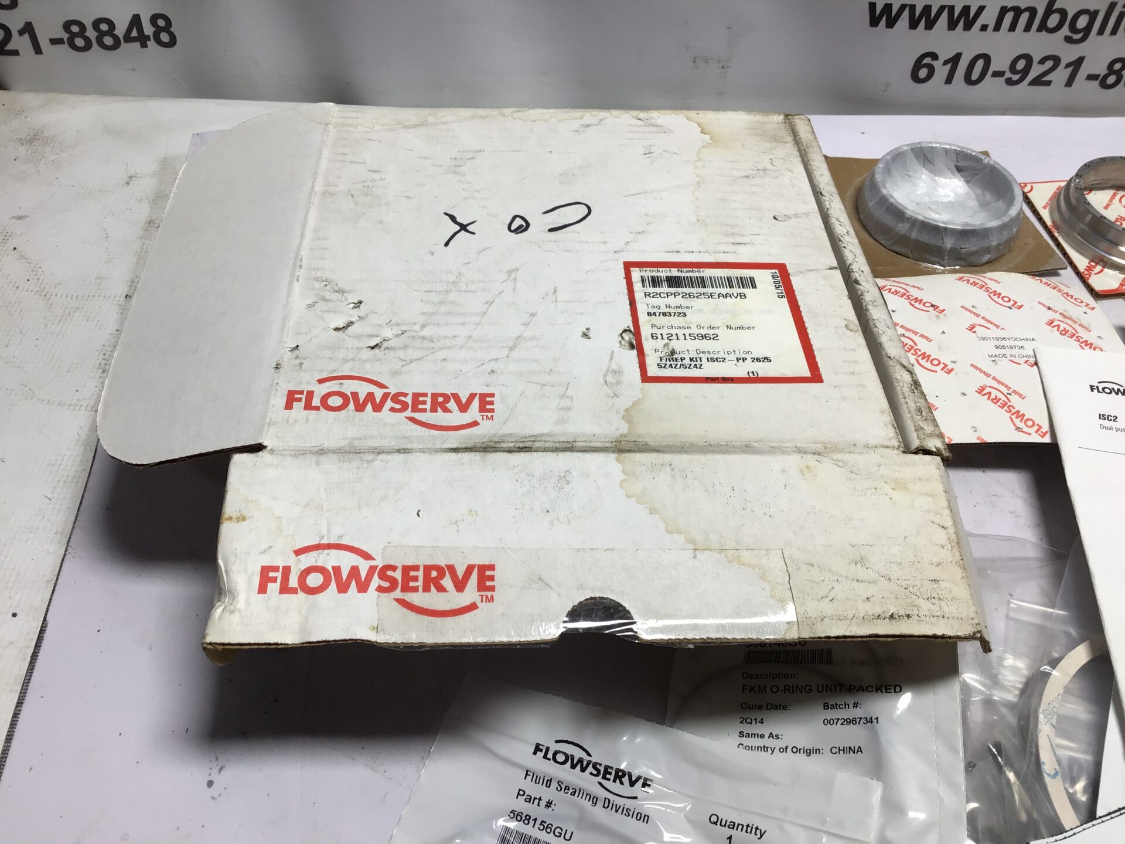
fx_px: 1007
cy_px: 422
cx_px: 562
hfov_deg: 58.4
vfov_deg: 45.4
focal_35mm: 31
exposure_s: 1/129
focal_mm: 3.3
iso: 25
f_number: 2.4
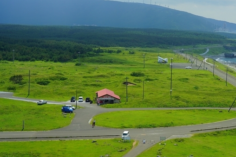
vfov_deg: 21.6
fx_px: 413
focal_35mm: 63
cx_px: 176
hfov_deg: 31.3
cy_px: 65
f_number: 8
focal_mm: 40
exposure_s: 1/100
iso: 100
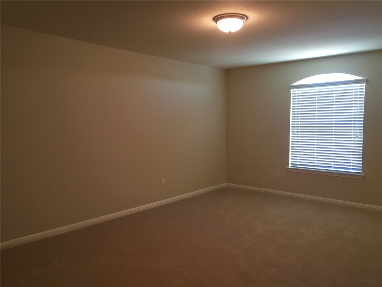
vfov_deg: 48.2
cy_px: 144
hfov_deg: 61.7
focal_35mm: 29
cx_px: 191
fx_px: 320
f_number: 2.2
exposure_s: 1/30
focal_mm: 4.15
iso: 80
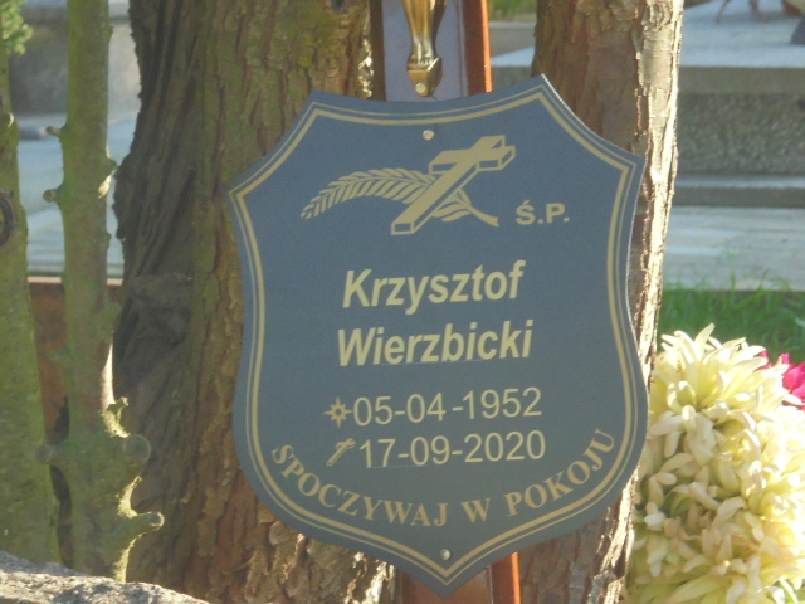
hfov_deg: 12.7
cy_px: 302
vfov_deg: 9.5
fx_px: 3628
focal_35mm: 156
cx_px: 402
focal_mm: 27.6
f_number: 6.5
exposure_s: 1/125
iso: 200
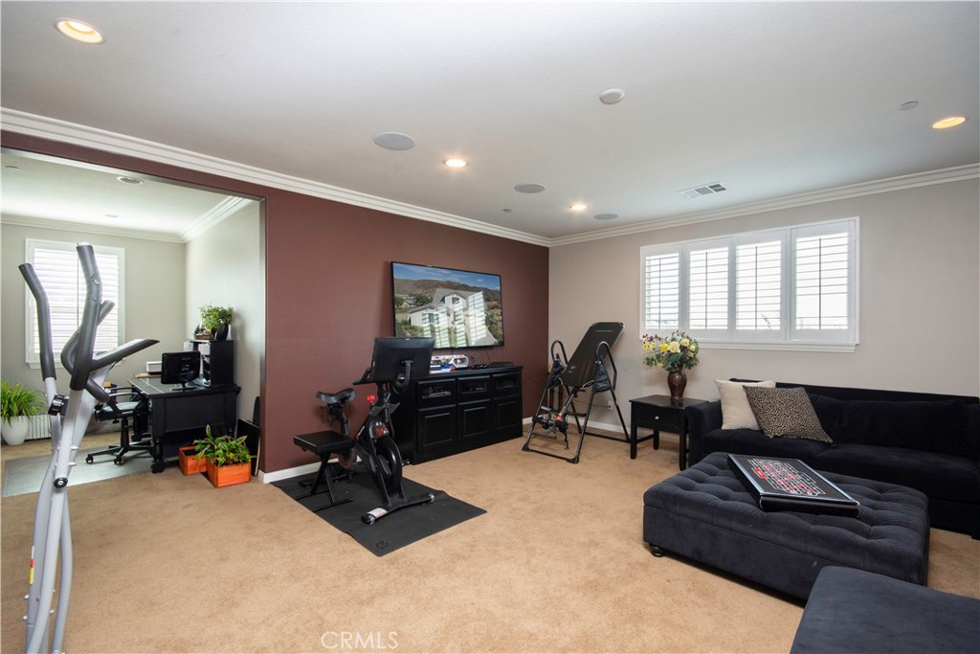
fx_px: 408
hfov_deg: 100.4
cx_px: 490
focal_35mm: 15
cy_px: 327
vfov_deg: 77.3
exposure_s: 1/10
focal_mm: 10
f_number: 11
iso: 200
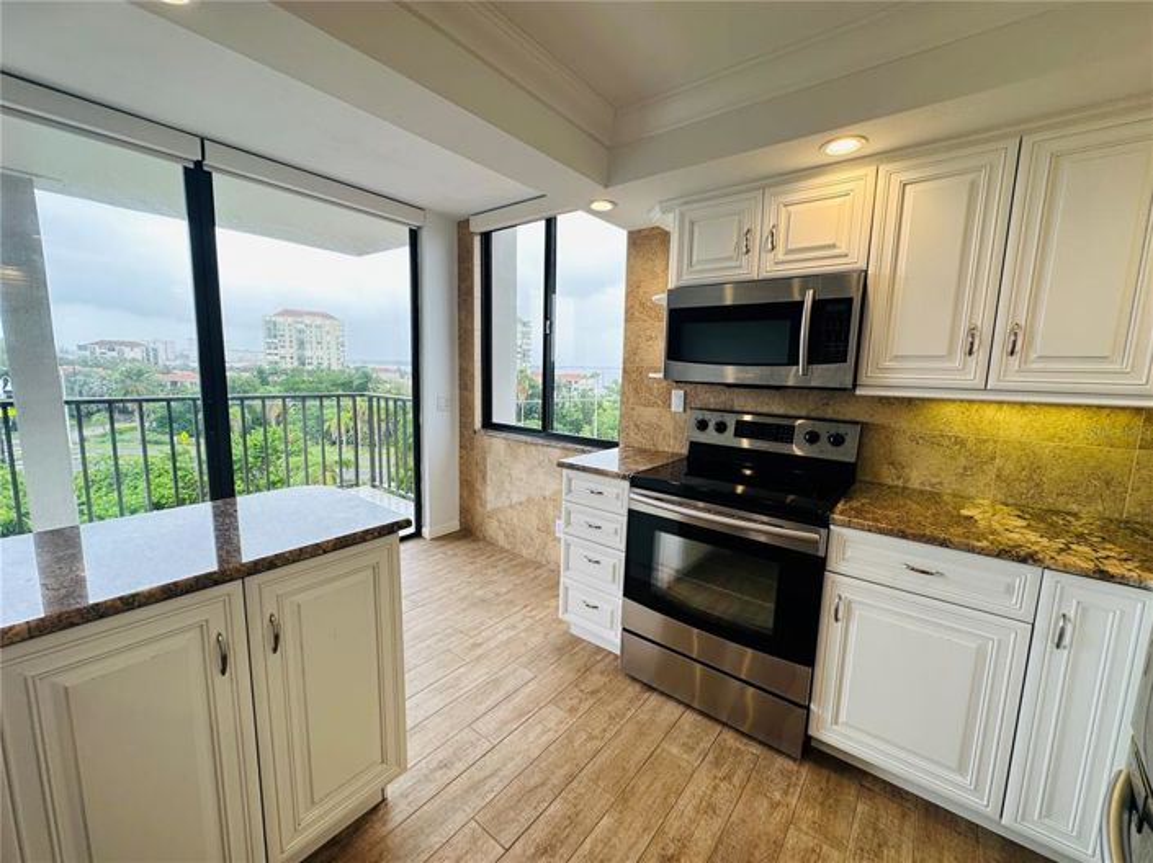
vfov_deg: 85.6
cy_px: 432
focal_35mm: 14
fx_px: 466
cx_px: 576
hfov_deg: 102.1
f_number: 2.2
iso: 40
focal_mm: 2.22
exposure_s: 1/138
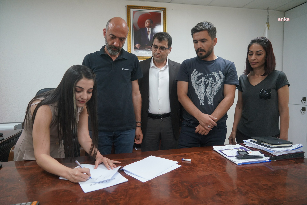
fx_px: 205
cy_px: 102
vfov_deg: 53.2
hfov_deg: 73.7
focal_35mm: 24
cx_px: 154
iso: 2500
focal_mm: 24
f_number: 4
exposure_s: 1/160
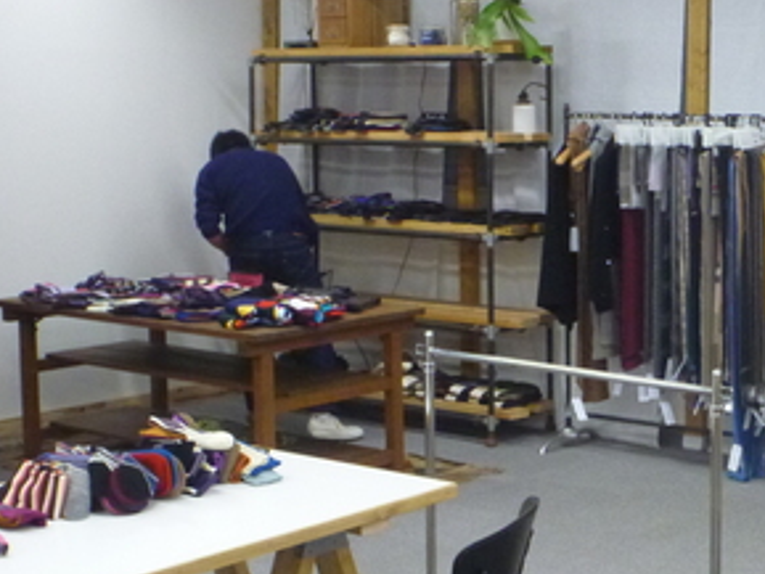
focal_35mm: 78
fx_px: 1724
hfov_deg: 24.7
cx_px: 590
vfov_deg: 18.9
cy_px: 280
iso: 800
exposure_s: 1/50
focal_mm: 8.4
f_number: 4.5
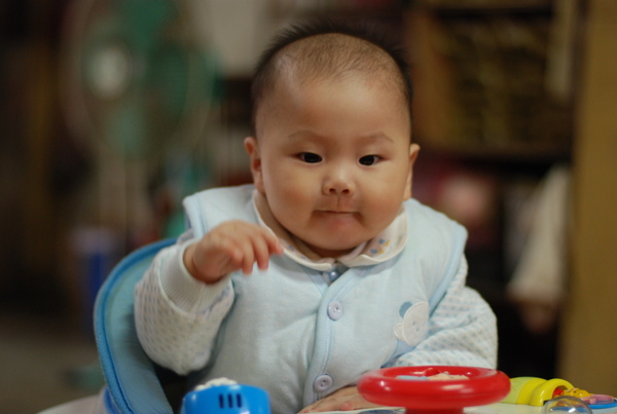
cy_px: 207
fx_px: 1288
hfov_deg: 26.9
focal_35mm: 75
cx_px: 308
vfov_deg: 18.3
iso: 400
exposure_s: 1/100
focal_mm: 50
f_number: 1.4
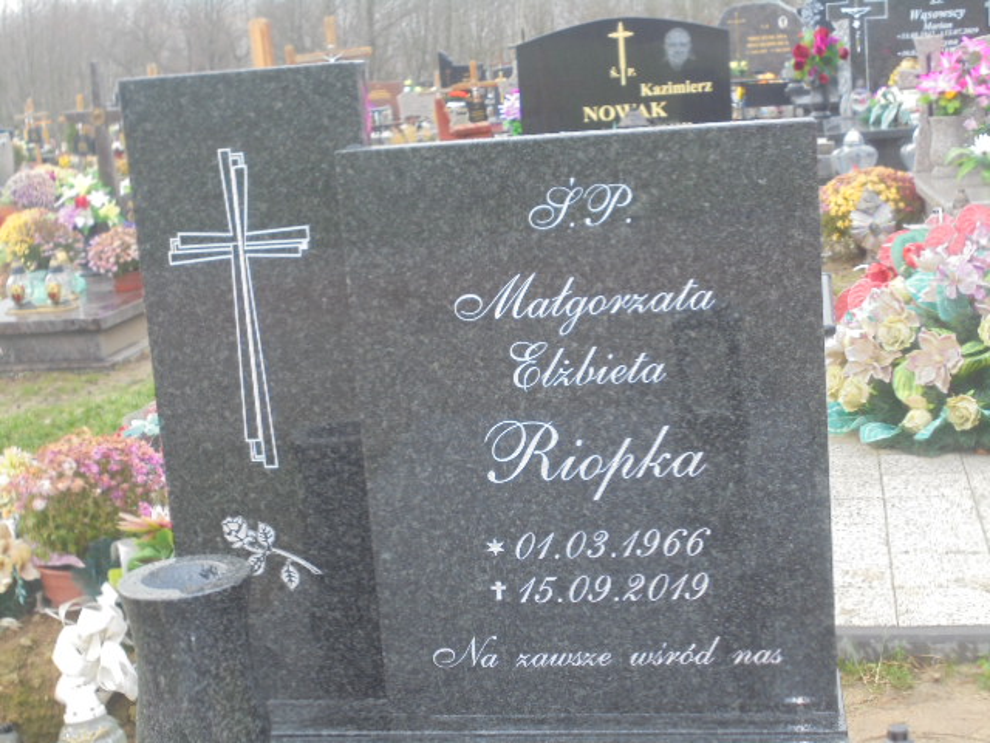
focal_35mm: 56
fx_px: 1602
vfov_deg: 26.1
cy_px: 372
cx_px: 495
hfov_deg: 34.3
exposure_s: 1/30
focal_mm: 10.1
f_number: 5.2
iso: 160
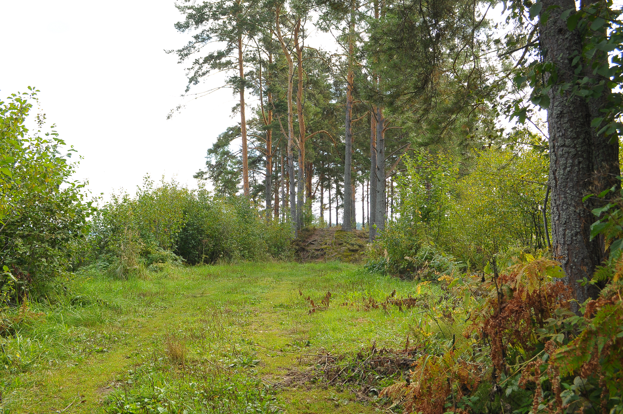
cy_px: 207
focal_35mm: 30
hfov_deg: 62.0
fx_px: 519
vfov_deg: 43.5
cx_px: 312
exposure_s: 1/200
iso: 250
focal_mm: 20
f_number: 7.1
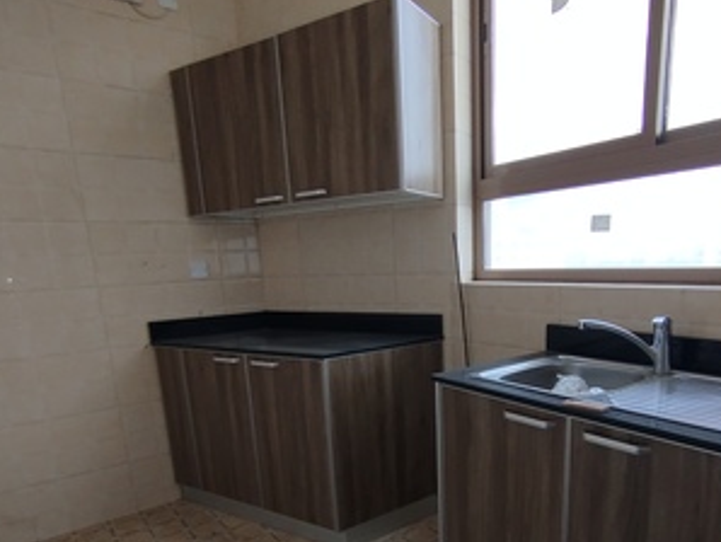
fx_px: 479
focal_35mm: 23
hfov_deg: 73.3
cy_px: 381
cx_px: 420
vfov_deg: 57.0
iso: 50
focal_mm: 1.65
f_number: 2.2
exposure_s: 1/169
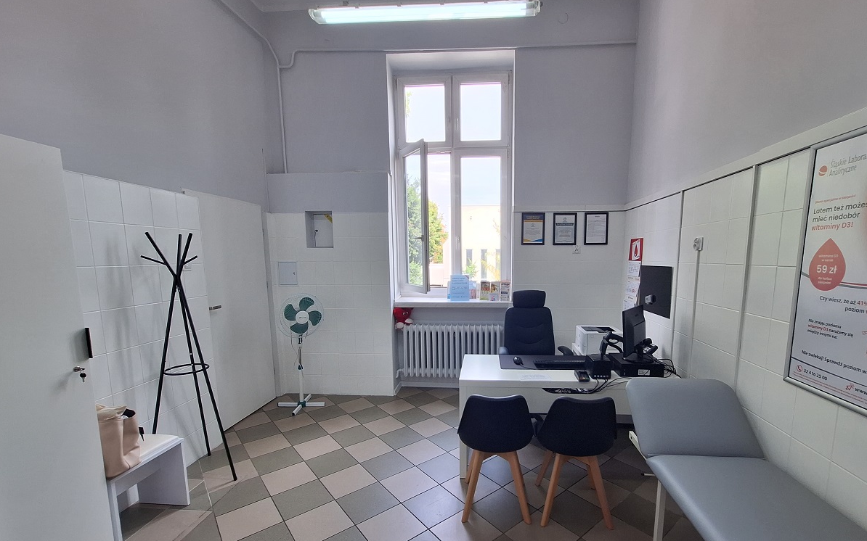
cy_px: 310
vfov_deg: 74.3
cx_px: 463
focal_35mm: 15
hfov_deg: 101.3
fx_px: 354
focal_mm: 1.74
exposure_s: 1/100
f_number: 2.2
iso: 40
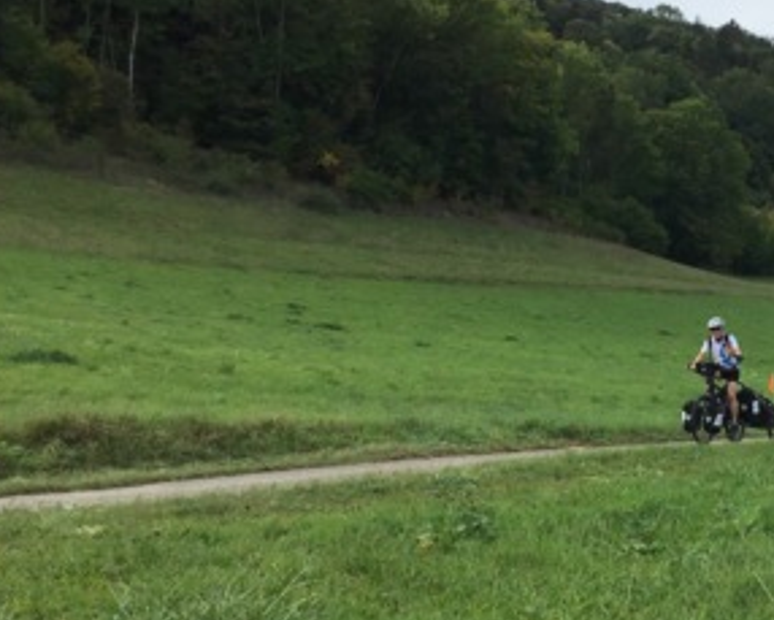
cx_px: 756
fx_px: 1421
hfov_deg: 28.7
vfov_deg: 24.6
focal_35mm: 62
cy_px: 271
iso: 25
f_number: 2.4
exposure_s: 1/936
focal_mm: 3.3
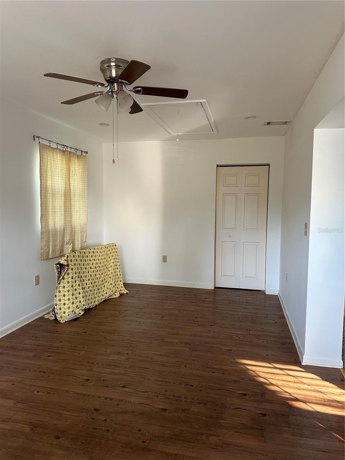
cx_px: 172
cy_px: 230
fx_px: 319
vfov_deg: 71.6
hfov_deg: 56.8
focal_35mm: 24
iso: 250
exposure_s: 1/107
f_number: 1.78
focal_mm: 6.86
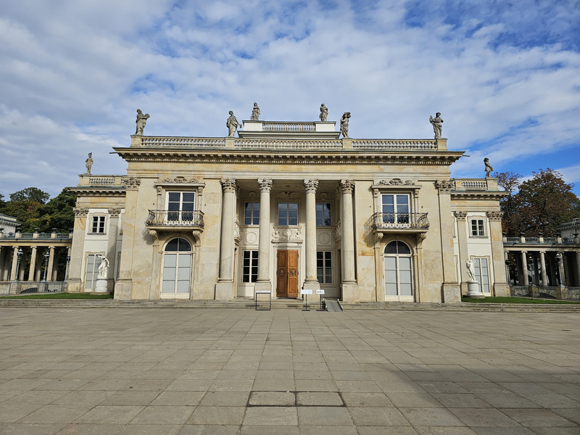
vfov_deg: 58.9
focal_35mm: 23
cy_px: 218
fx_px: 385
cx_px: 290
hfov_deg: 73.9
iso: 10
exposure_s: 1/1093
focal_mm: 6.3
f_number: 1.7
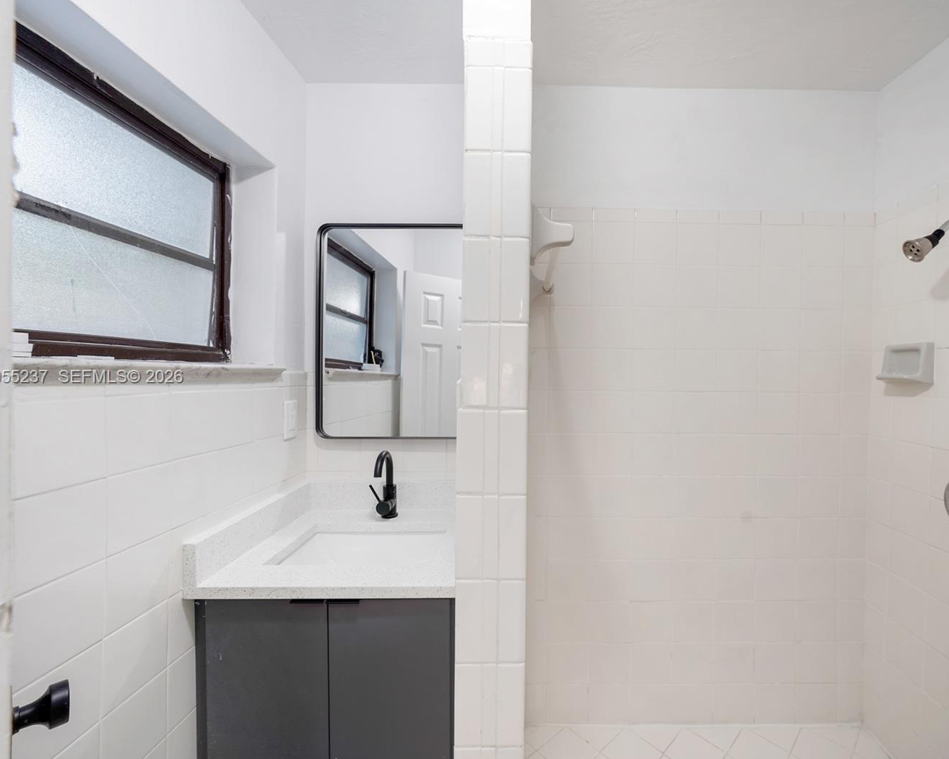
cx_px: 536
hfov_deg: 92.6
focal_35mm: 16
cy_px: 378
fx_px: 449
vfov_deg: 80.4
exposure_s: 1/3
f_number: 8
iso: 100
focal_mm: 14
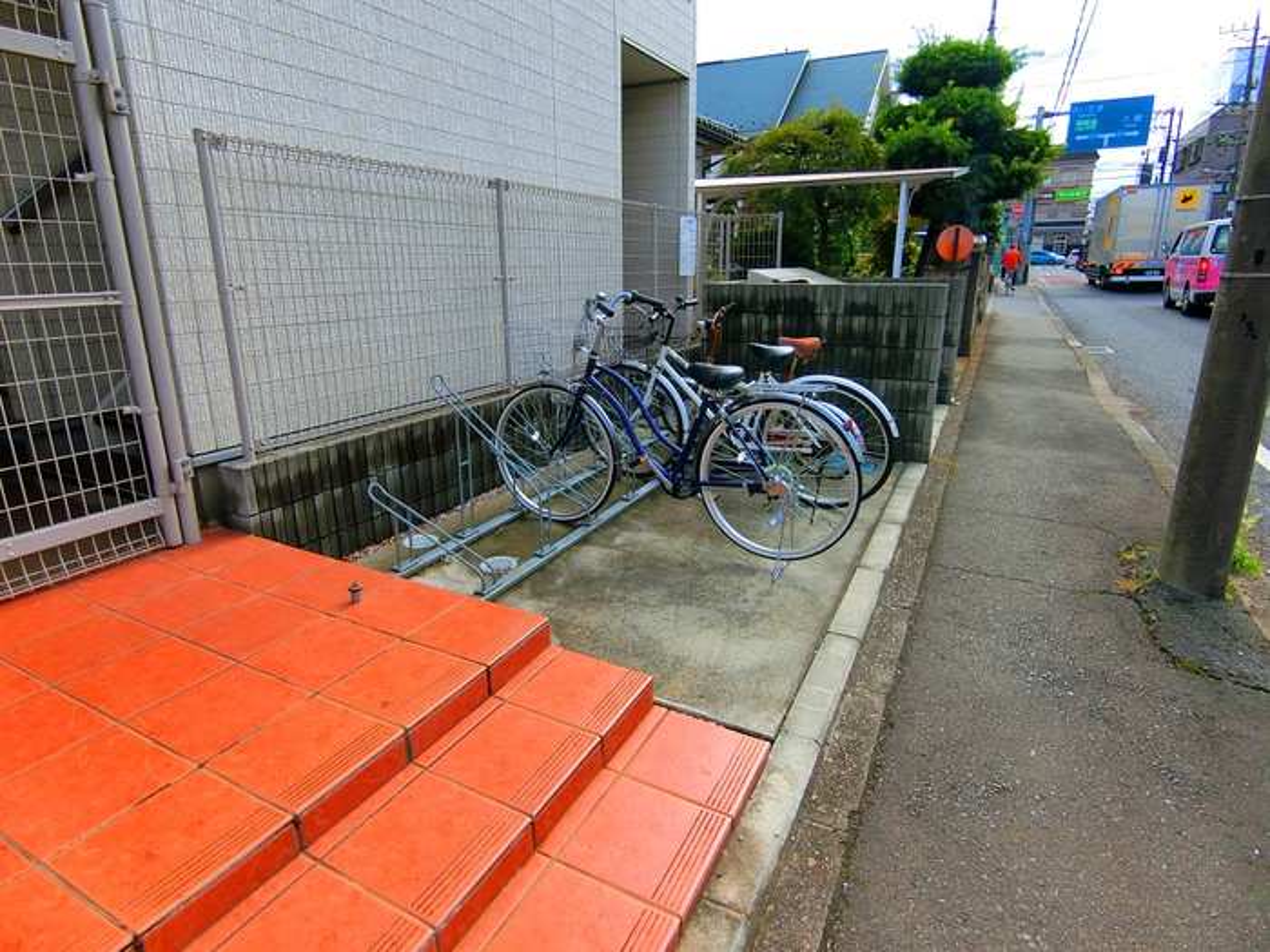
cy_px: 476
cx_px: 635
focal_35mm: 19
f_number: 6.9
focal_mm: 4.06
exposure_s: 1/160
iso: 80
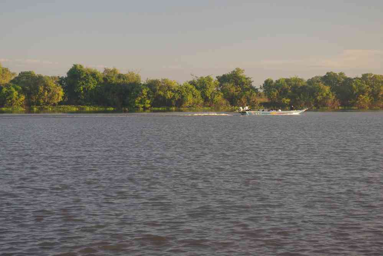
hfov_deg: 24.6
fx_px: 878
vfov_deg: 16.6
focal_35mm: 82
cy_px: 128
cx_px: 192
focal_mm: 55
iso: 400
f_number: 9
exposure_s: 1/100
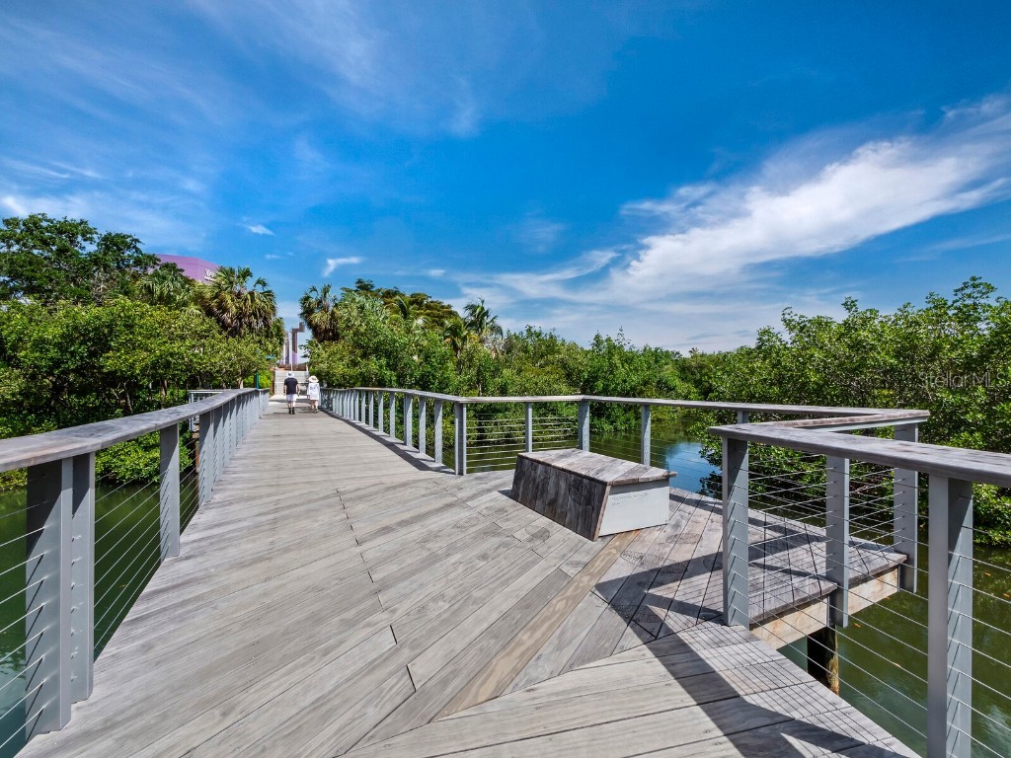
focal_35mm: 14
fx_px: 409
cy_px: 379
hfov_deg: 102.1
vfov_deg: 85.7
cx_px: 506
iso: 400
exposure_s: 1/160
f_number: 10
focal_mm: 7
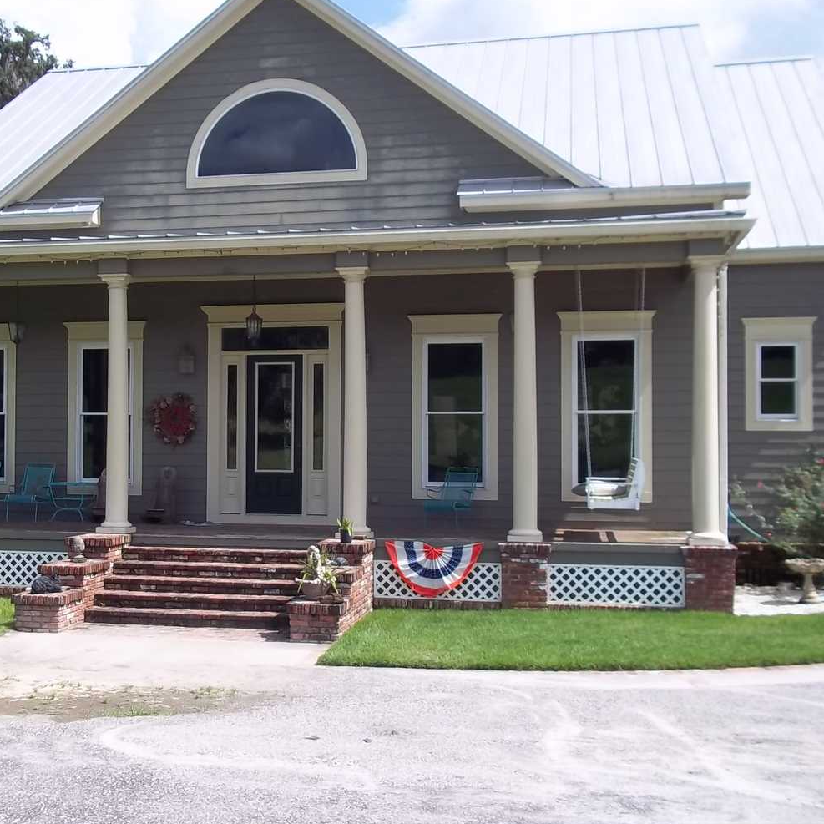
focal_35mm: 43
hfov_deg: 38.8
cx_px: 286
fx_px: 1158
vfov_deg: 39.2
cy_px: 412
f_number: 8
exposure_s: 1/200
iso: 80
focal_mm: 6.5
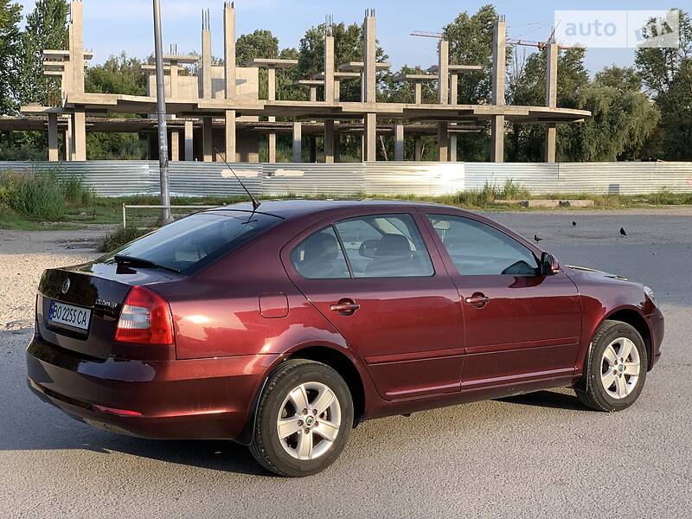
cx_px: 346
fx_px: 1040
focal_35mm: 52
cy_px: 260
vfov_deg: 28.0
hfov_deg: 36.8
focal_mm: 6
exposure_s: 1/326
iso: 16
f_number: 2.4
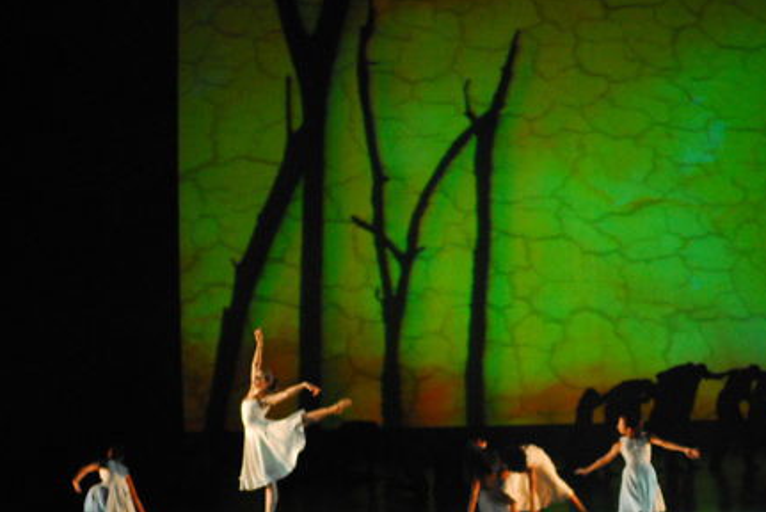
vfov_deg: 12.5
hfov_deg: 18.6
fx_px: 2342
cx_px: 444
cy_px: 253
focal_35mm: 110
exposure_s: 1/80
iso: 1600
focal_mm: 50
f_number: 2.2
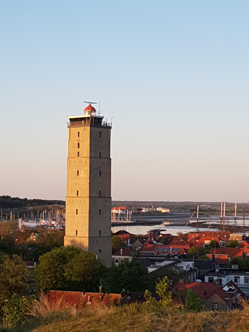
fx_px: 249
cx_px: 124
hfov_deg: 53.1
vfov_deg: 67.3
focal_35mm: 26
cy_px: 166
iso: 40
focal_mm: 4.2
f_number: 1.7
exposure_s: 1/644
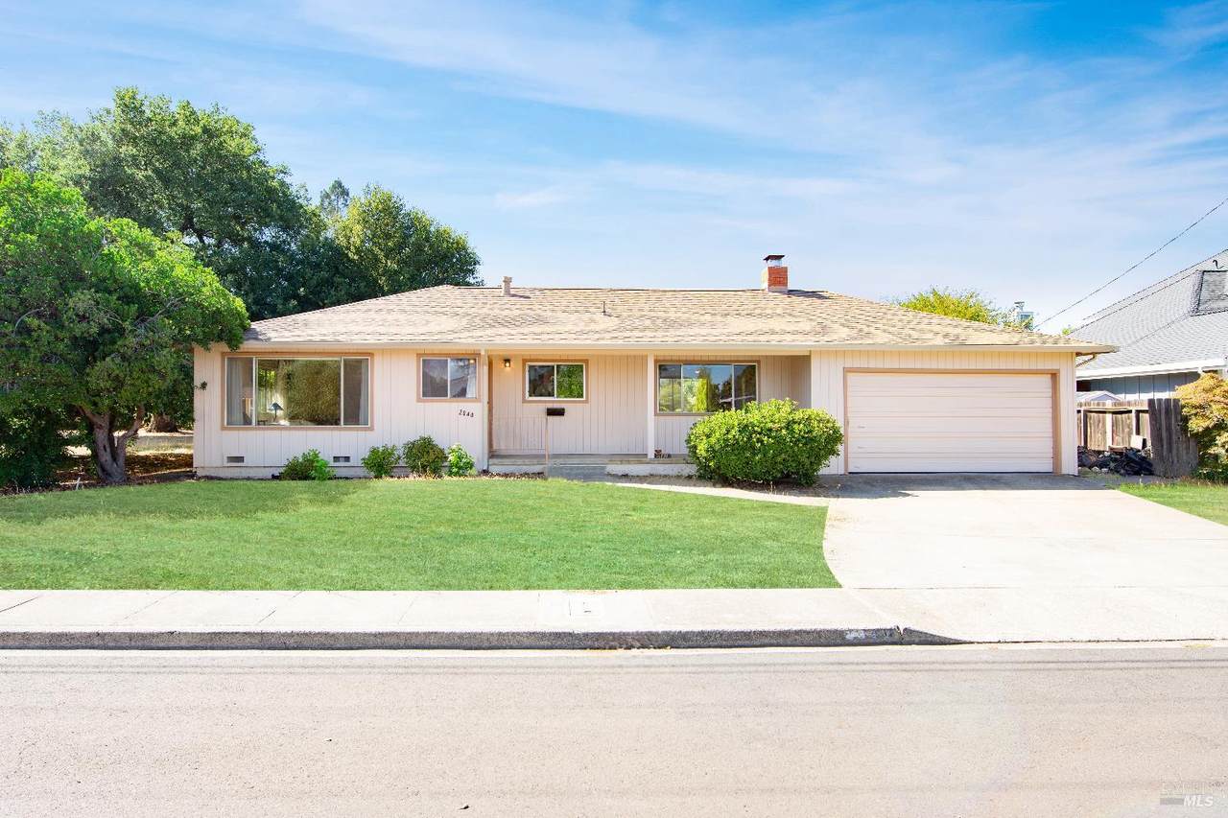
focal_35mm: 21
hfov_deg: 81.2
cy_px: 409
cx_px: 614
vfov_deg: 59.5
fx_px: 716
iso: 100
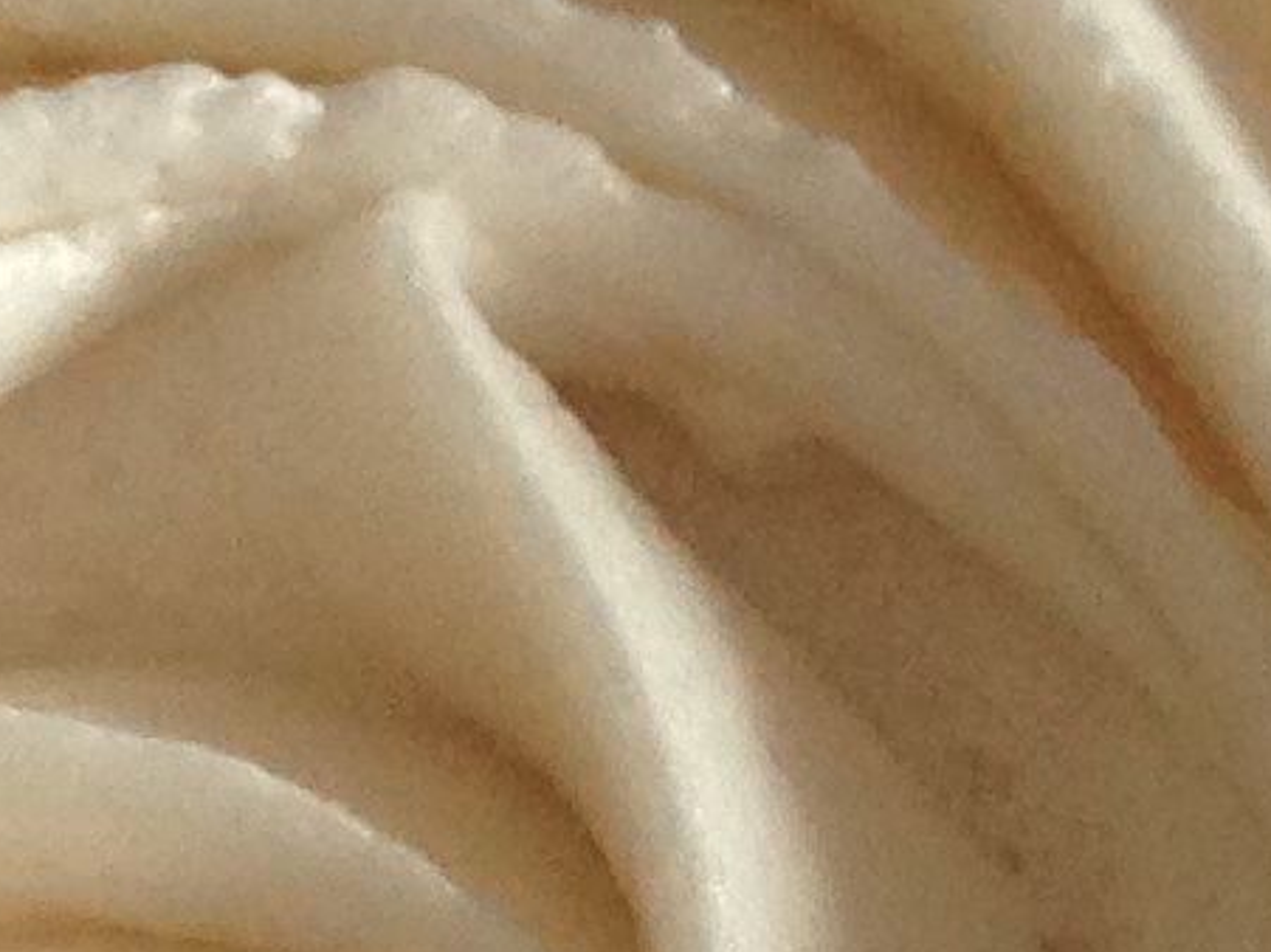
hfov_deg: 8.2
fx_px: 8773
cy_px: 1845
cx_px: -45
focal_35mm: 239
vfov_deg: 6.1
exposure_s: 1/120
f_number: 2.4
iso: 80
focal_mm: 4.12
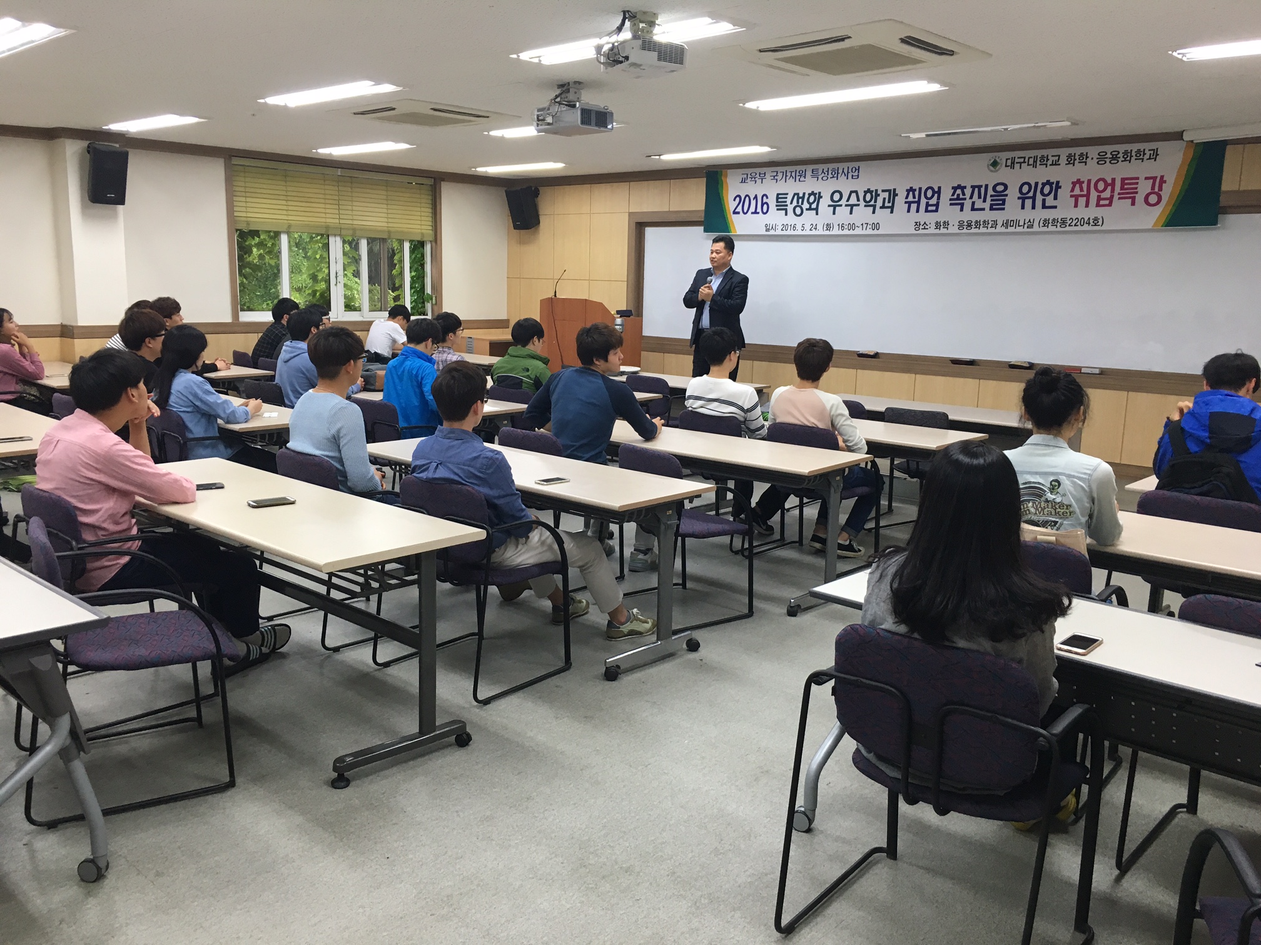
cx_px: 630
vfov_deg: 48.2
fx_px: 1056
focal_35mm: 29
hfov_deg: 61.7
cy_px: 472
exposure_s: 1/30
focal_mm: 4.15
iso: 32
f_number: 2.2
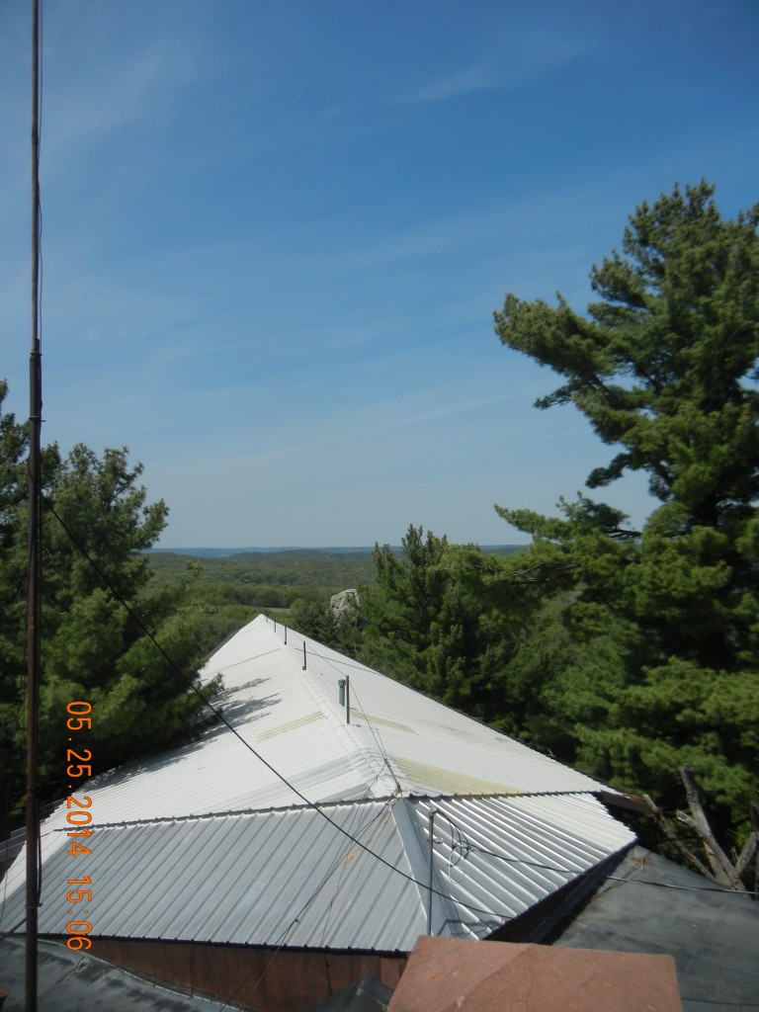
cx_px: 380
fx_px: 877
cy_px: 506
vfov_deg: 60.0
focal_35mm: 30
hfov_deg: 46.8
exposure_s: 1/760
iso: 160
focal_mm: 5.4
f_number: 7
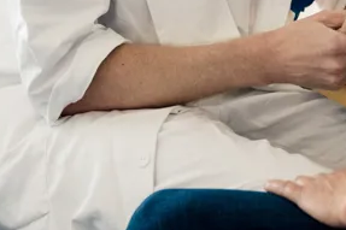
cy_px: -126
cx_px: 379
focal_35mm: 163
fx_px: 1566
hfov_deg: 12.4
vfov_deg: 8.2
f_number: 4
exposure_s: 1/160
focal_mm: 52
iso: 1250
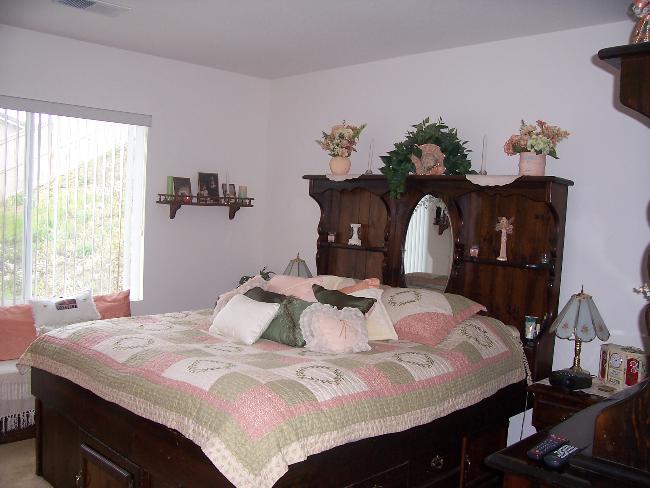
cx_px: 325
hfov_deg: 54.0
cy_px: 244
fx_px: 638
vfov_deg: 41.8
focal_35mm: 34
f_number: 2.7
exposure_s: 1/60
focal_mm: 5.6
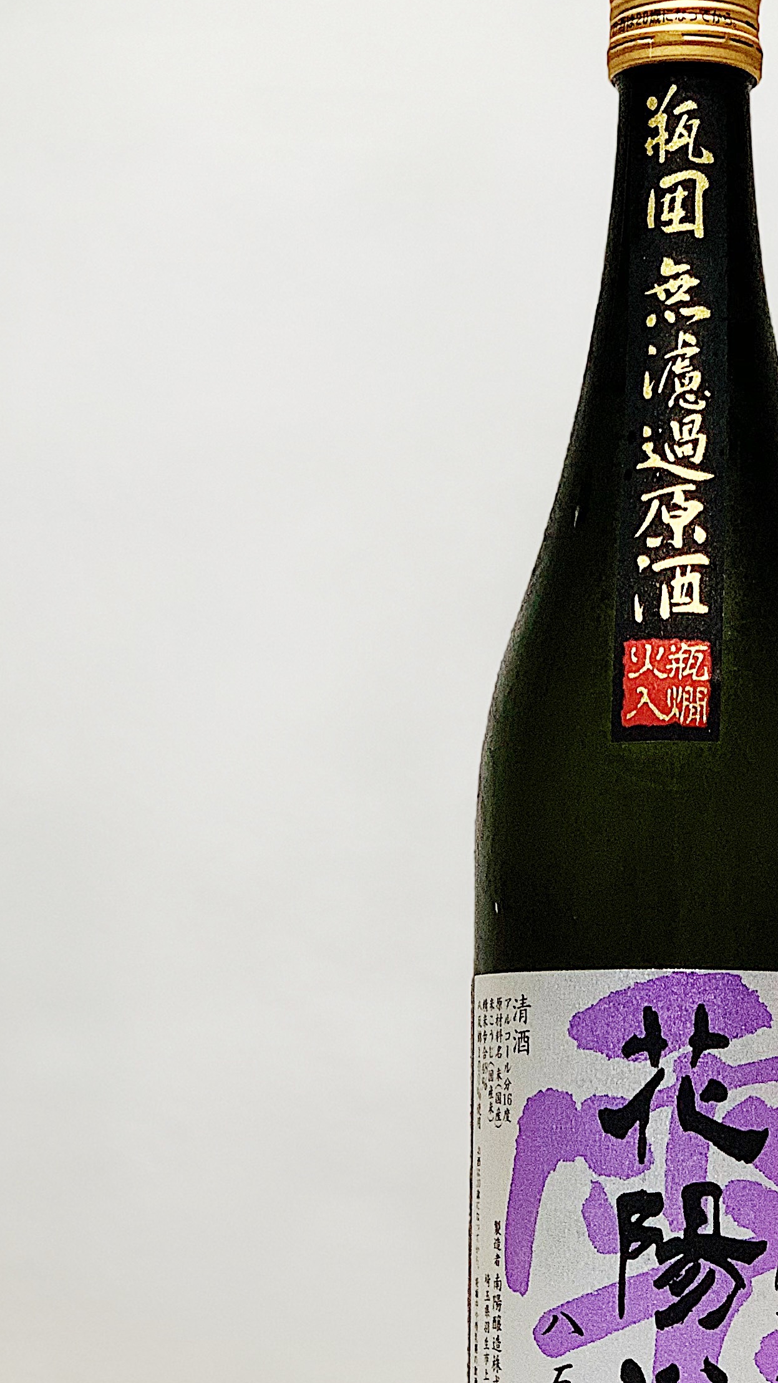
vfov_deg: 20.7
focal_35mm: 103
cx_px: 694
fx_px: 3779
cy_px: 766
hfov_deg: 11.7
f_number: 2.4
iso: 80
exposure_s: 1/122
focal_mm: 6
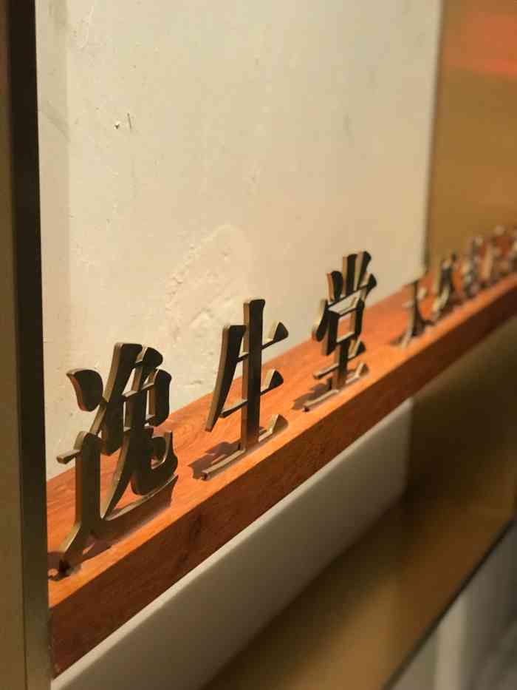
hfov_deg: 25.7
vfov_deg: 33.8
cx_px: 258
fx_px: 1135
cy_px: 345
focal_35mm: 57
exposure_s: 1/50
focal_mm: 6.6
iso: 800
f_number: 2.8
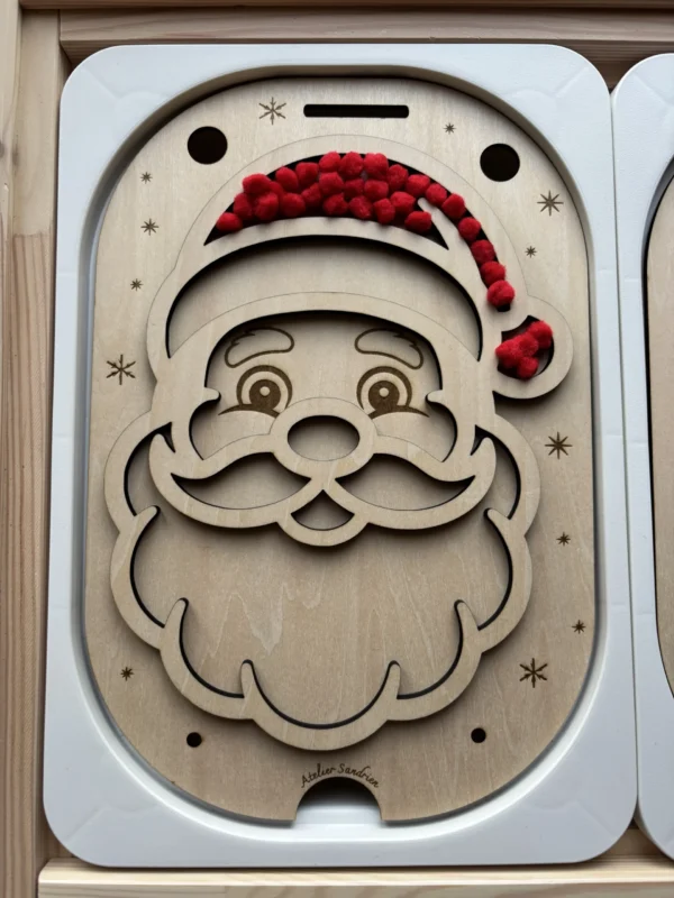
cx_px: 337
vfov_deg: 67.3
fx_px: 675
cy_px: 449
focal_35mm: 26
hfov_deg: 53.1
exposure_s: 1/74
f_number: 1.6
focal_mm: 5.96
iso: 125
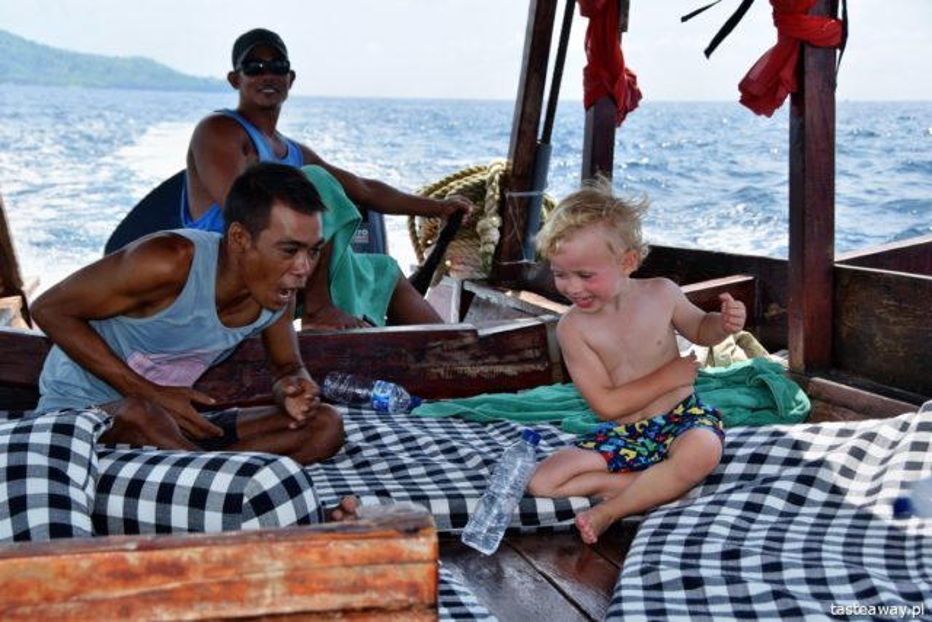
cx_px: 466
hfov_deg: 29.2
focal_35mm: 69
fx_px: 1787
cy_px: 311
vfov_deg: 19.7
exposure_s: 1/200
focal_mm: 46
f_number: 7.1
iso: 100
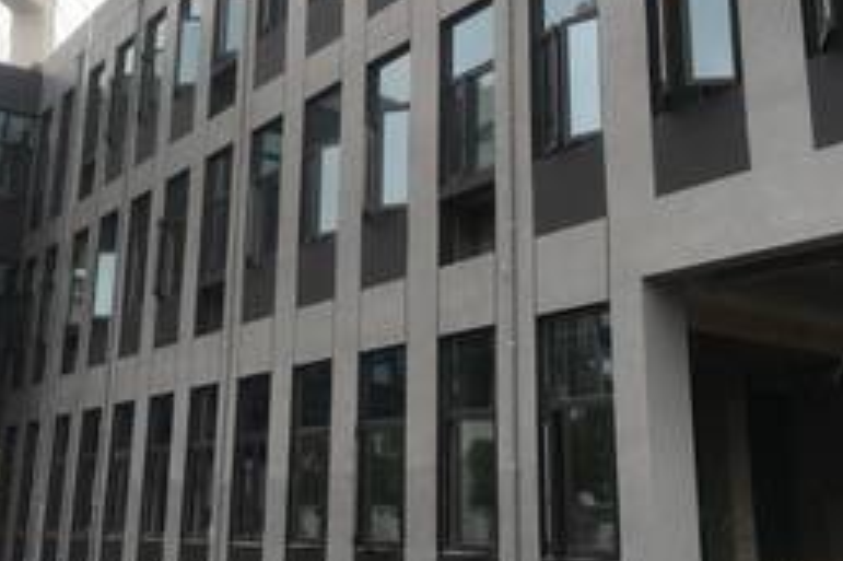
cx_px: 358
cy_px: 236
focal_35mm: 47
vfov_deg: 28.6
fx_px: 1100
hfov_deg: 41.8
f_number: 2.2
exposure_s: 1/264
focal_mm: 4.15
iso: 25
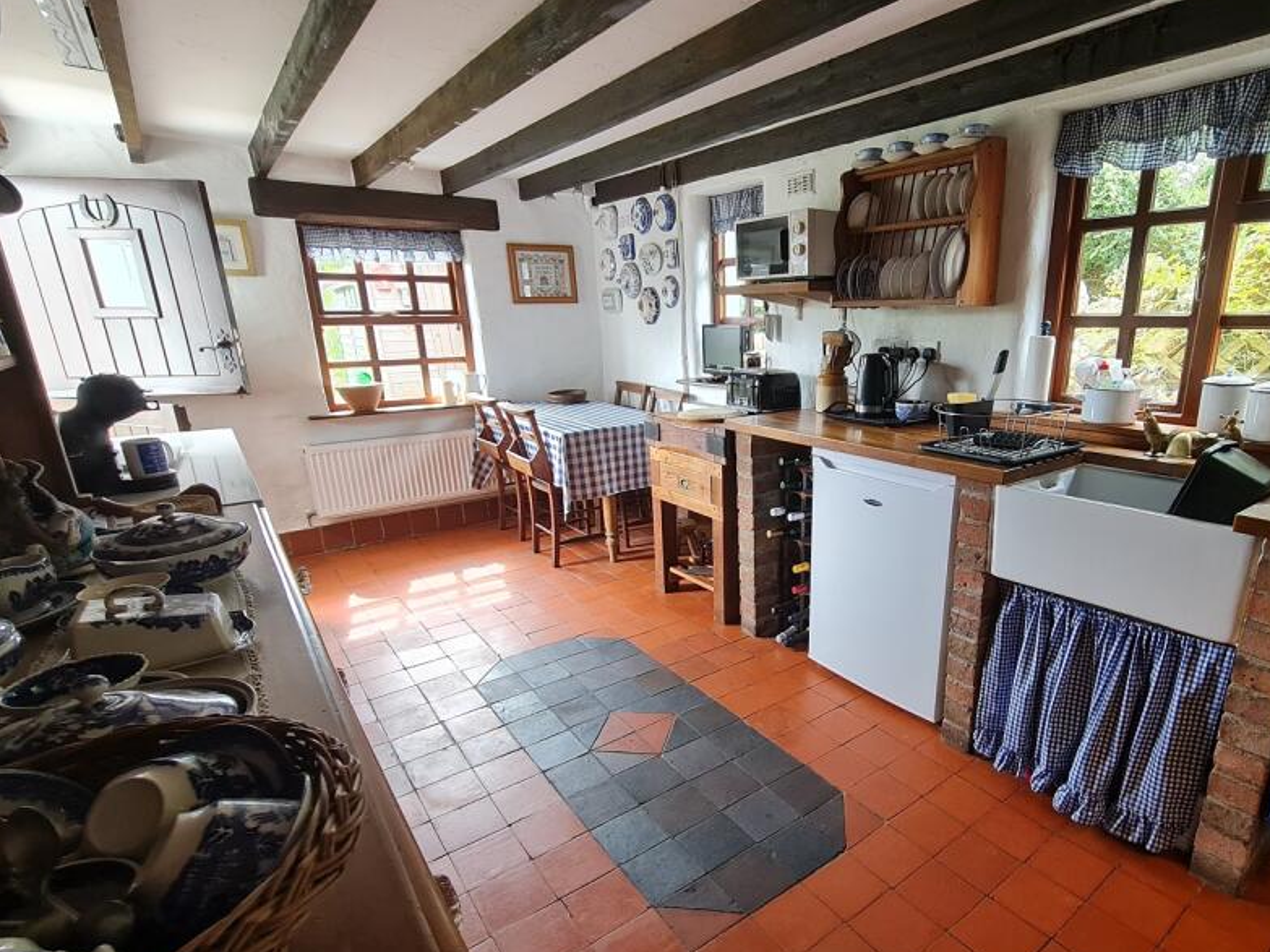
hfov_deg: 89.8
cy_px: 530
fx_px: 624
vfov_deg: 74.5
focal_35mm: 17
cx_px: 766
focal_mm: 2.2
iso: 160
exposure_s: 1/50
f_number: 2.2
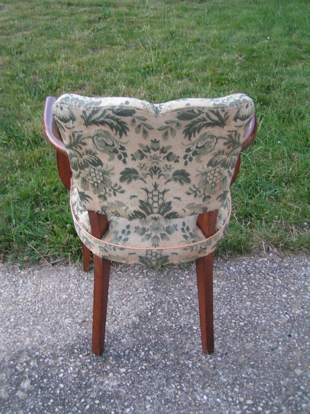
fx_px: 466
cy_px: 207
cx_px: 155
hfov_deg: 36.8
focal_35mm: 39
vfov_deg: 47.9
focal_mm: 6
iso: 200
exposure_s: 1/20
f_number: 2.8
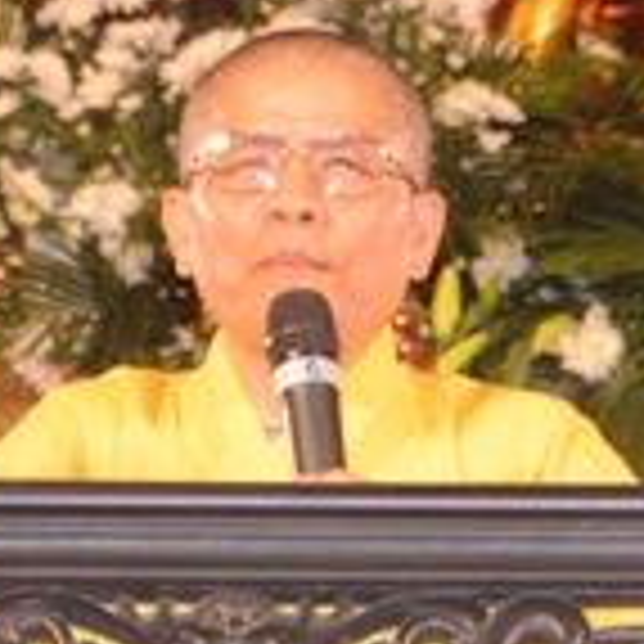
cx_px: 293
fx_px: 5746
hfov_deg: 6.4
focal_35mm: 273
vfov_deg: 6.4
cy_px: 207
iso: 400
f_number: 5.6
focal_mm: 48
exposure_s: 1/60
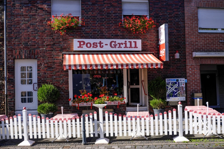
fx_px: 255
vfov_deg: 32.6
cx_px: 112
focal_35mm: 41
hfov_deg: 47.4
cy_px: 74
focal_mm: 27
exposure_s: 1/640
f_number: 4
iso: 160
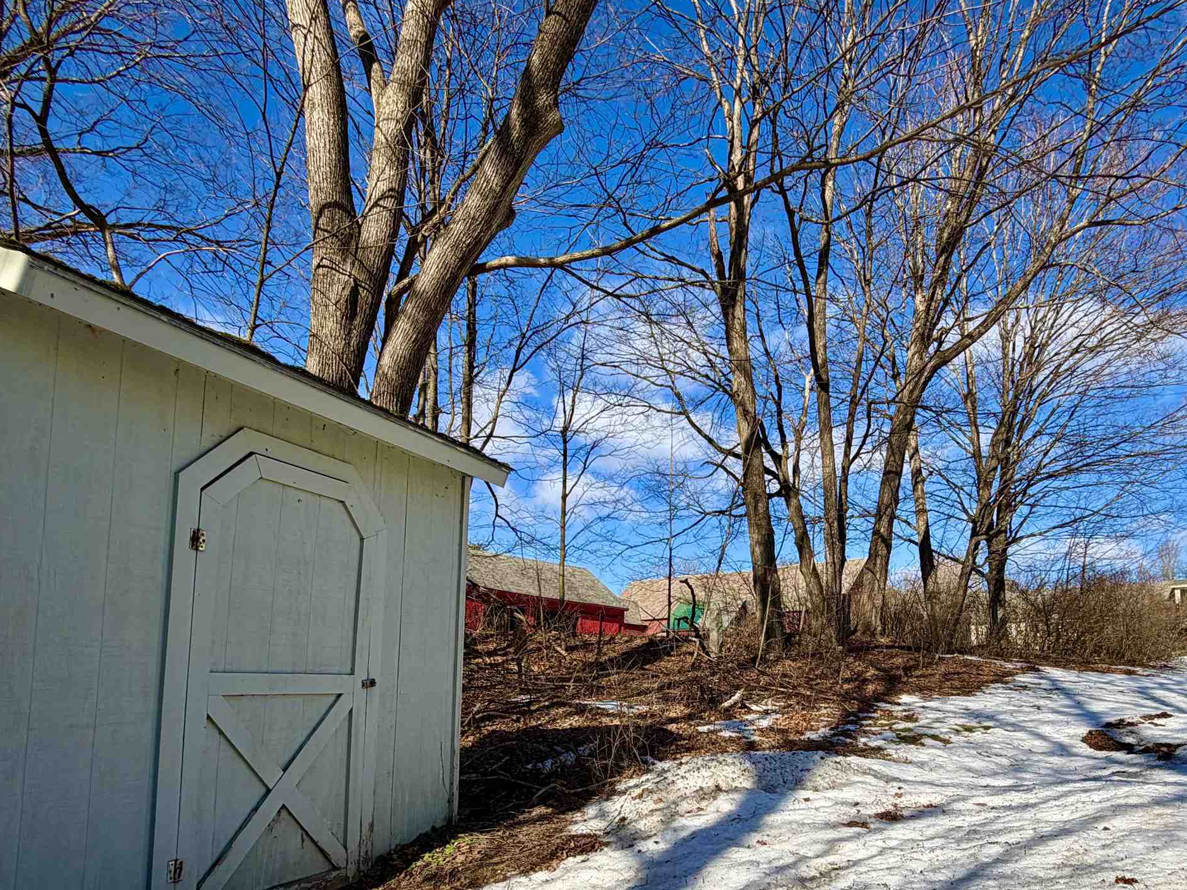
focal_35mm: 23
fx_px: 789
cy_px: 626
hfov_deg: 73.2
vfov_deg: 57.0
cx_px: 708
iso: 20
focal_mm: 2.22
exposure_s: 1/876
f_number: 2.2
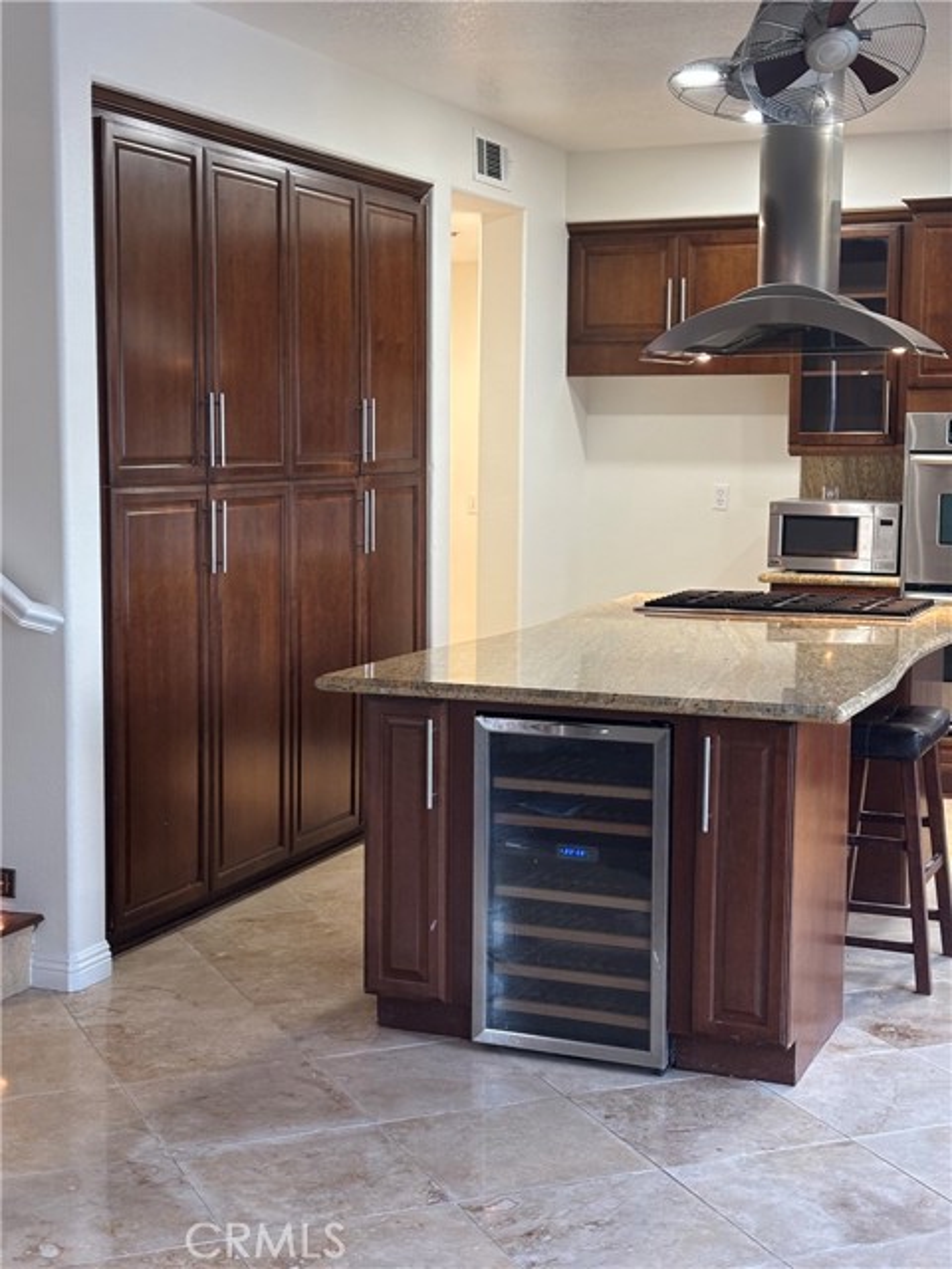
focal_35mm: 52
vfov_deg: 36.8
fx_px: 1907
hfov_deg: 28.0
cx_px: 476
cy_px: 634
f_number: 1.6
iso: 160
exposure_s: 1/60
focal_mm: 5.96
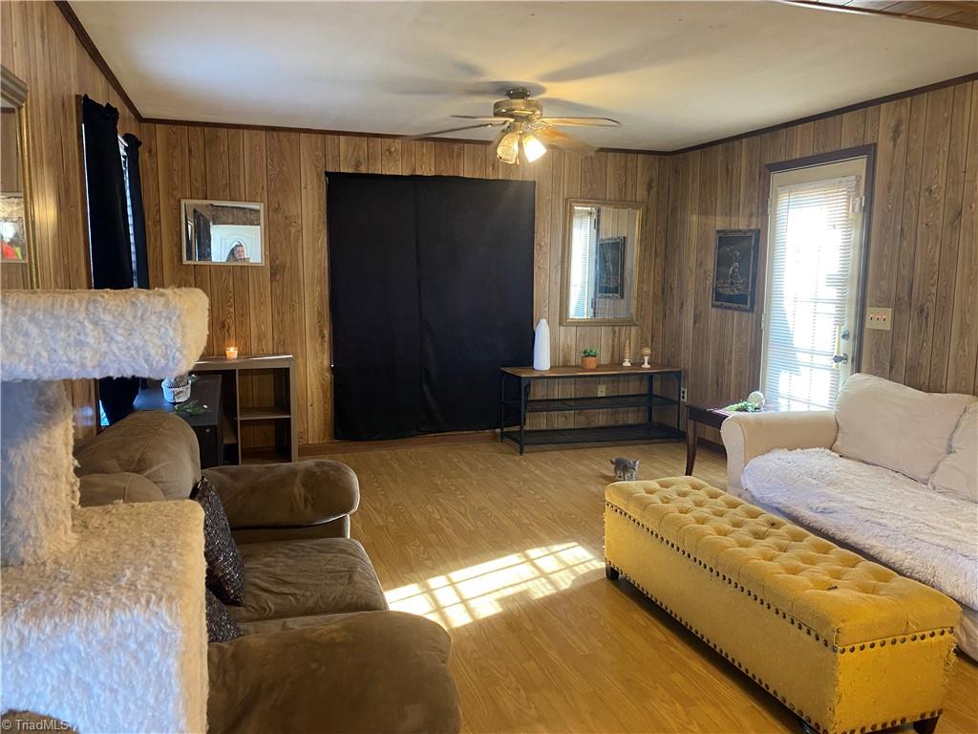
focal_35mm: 26
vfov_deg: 53.1
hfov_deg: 67.3
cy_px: 367
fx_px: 735
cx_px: 489
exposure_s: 1/60
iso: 320
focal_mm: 4.25
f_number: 1.8
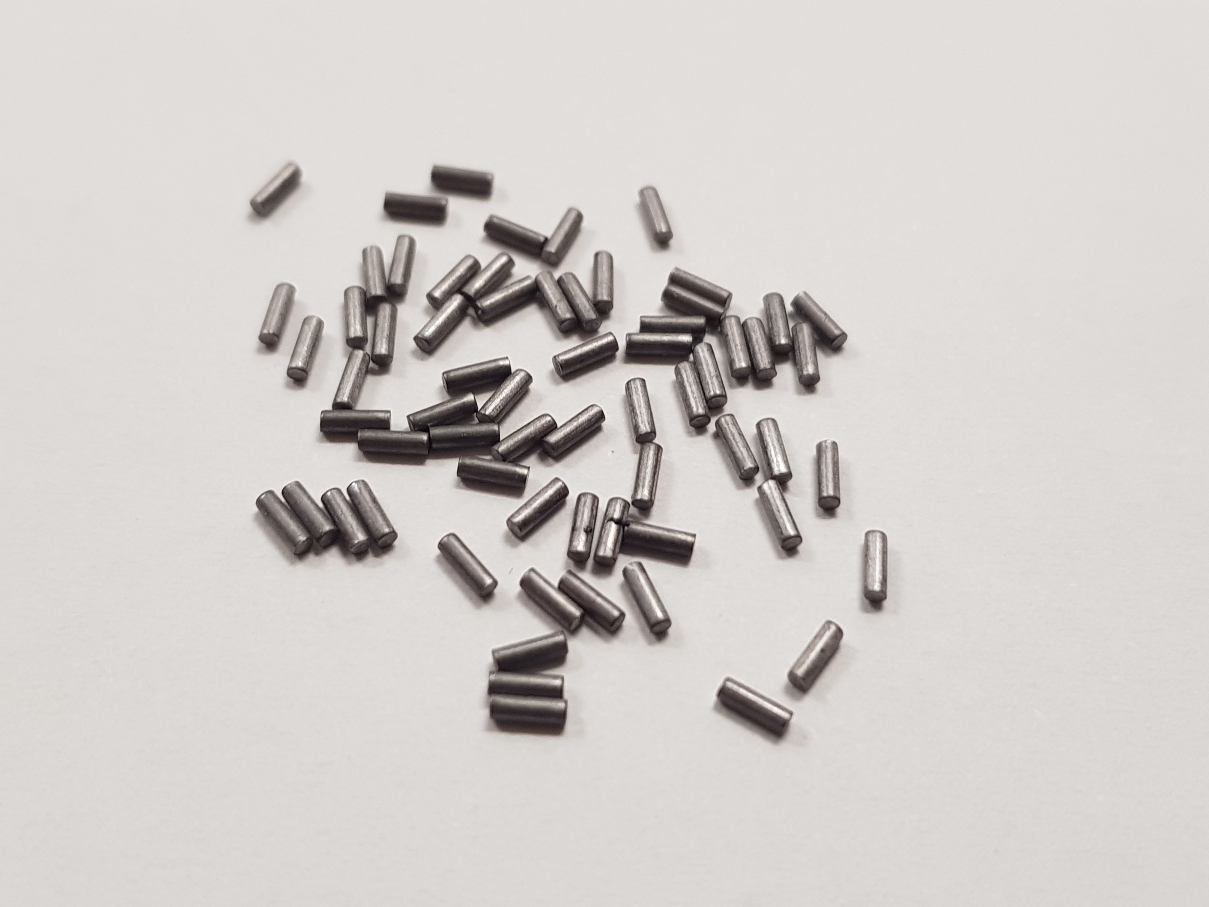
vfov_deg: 53.1
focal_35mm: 26
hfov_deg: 67.3
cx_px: 604
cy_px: 454
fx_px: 908
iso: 100
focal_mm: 4.2
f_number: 1.7
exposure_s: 1/50
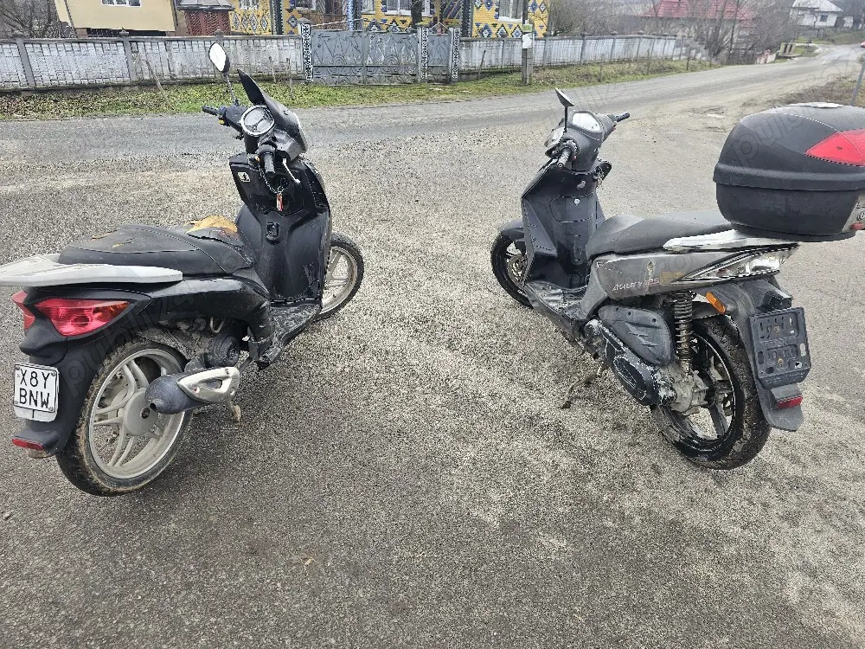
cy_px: 324
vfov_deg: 58.9
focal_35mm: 23
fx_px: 575
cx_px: 432
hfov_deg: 73.9
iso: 25
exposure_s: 1/192
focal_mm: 6.3
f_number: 1.7
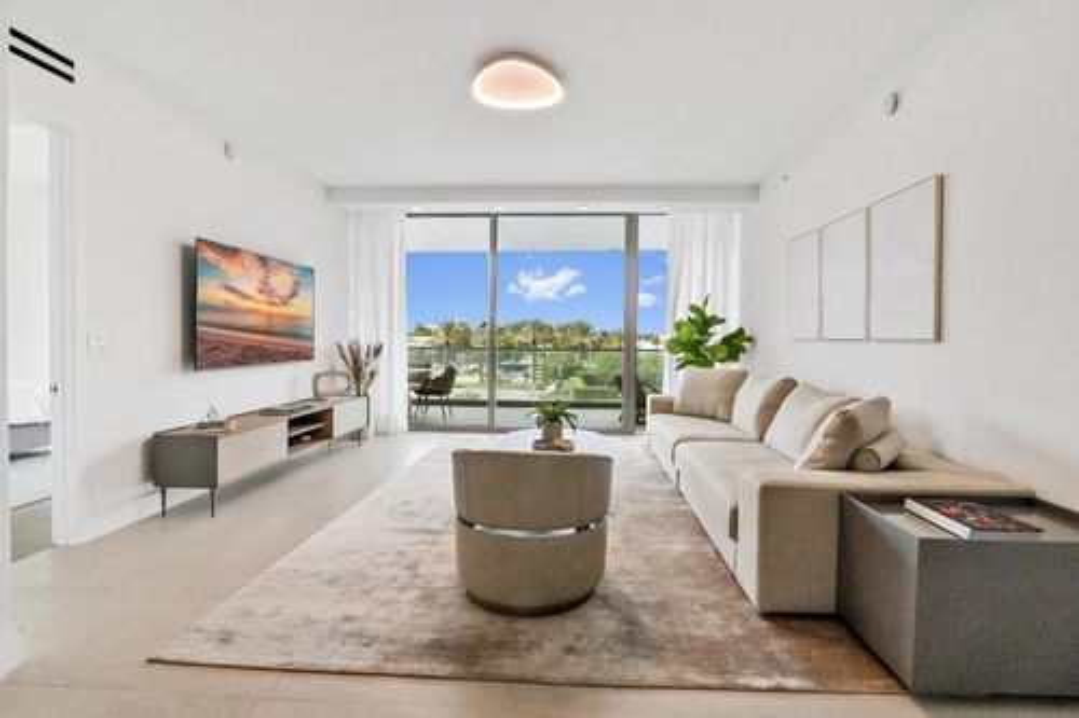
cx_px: 540
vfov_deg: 73.7
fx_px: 479
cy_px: 359
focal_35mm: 16
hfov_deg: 96.8
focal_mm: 16
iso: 2000
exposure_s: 1/250
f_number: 11
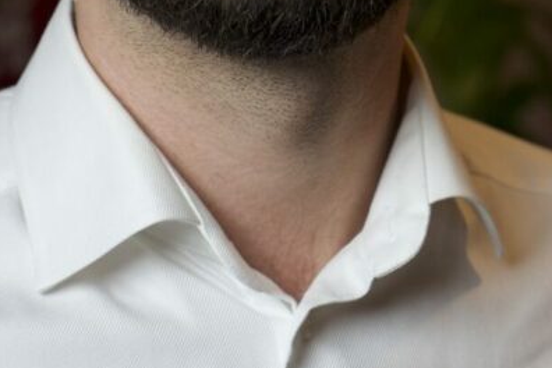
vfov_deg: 7.5
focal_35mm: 182
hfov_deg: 11.3
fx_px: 2790
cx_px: 230
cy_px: -124
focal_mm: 60
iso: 200
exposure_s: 1/60
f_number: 2.8
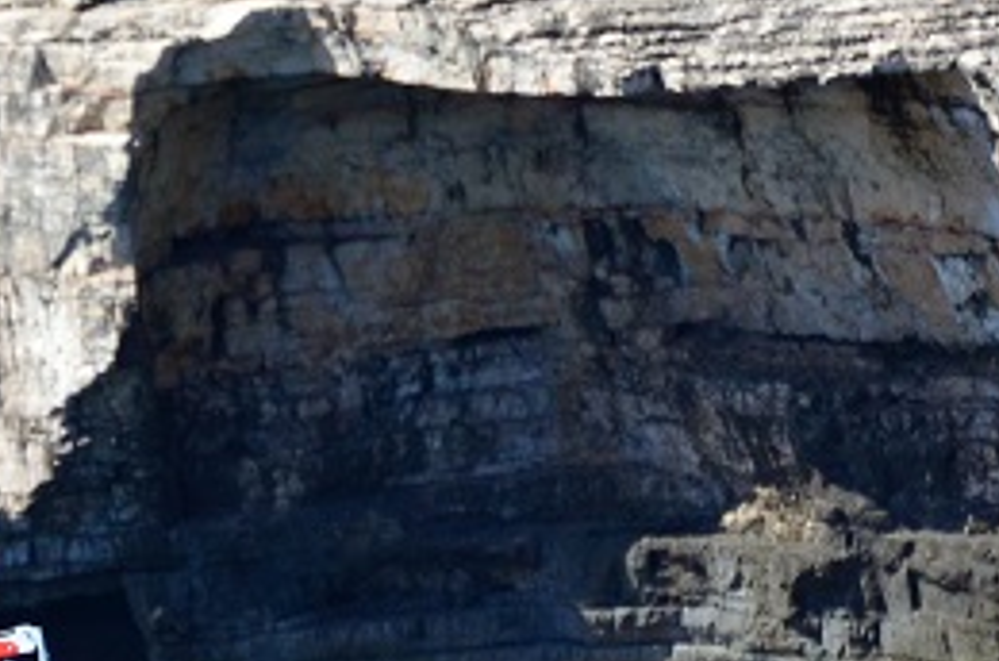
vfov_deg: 0.8
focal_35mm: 1726
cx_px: 79
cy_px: 306
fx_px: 47780
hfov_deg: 1.2
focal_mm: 300
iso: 640
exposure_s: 1/2000
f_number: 5.6
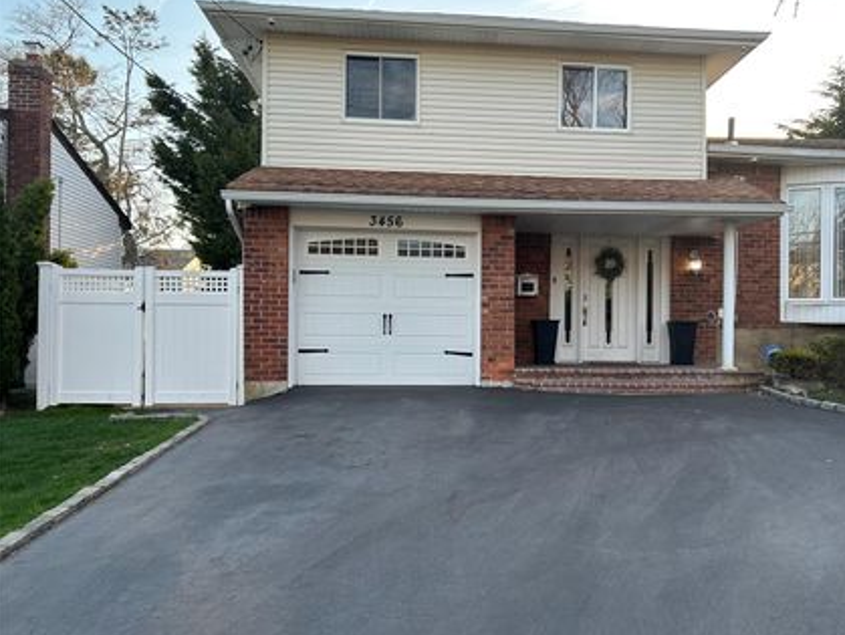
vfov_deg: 45.5
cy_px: 336
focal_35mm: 31
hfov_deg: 57.9
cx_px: 502
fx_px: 757
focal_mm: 5.7
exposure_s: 1/572
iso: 50
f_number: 1.5
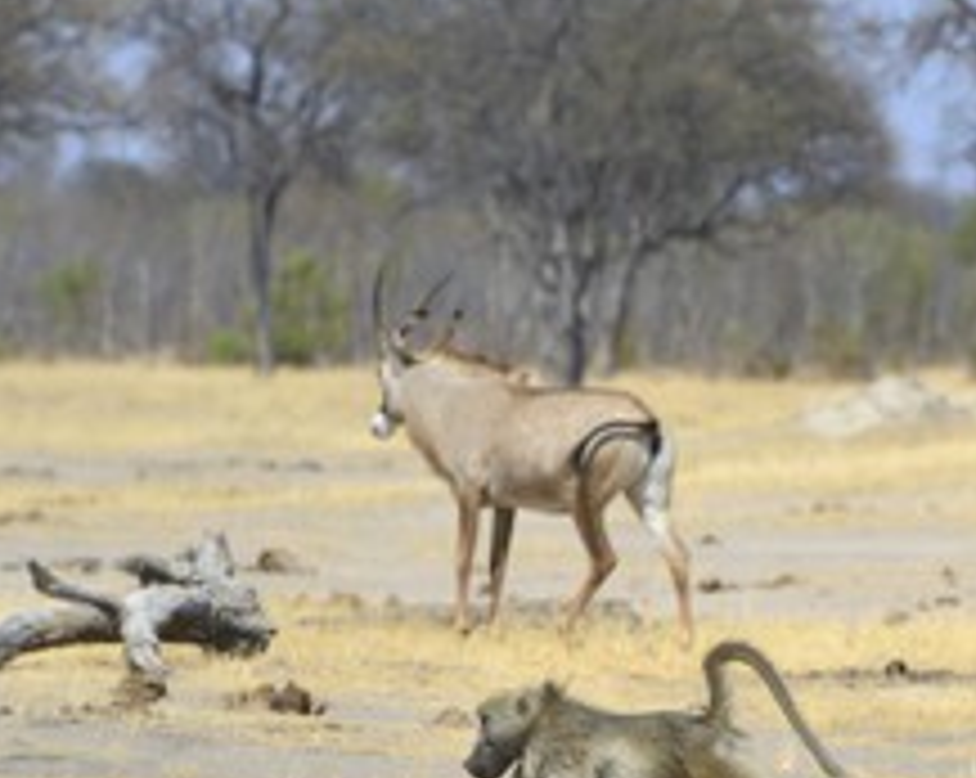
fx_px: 14683
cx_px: 927
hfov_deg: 3.8
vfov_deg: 3.0
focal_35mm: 509
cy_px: 432
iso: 400
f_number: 8
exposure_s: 1/1000
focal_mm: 280
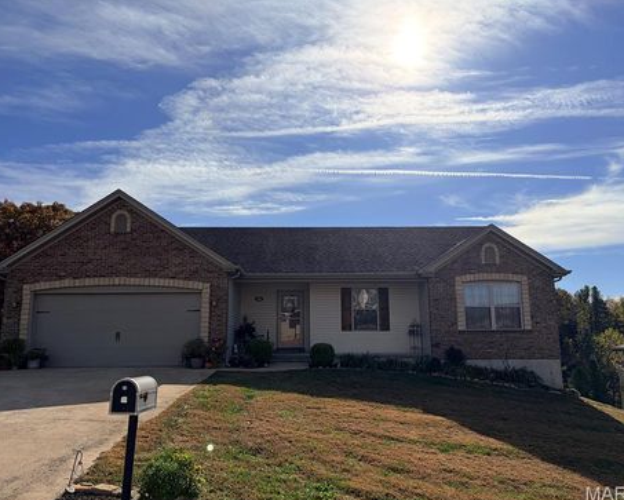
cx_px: 309
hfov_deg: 62.2
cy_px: 250
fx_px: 517
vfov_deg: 51.6
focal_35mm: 28
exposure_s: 1/10101
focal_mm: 5.96
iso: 50
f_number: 1.6
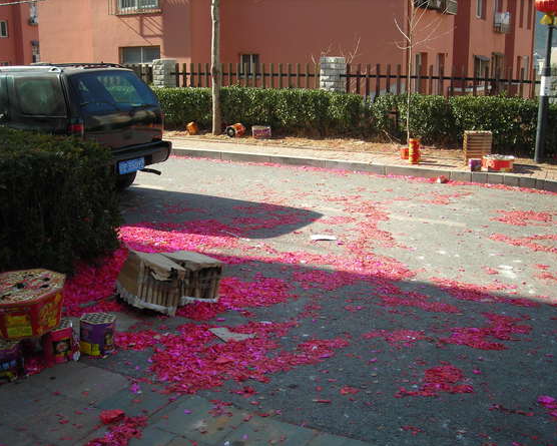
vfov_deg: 37.3
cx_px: 293
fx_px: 660
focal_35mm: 40
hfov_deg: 45.8
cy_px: 225
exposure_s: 1/216
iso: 50
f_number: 3.2
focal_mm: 6.3
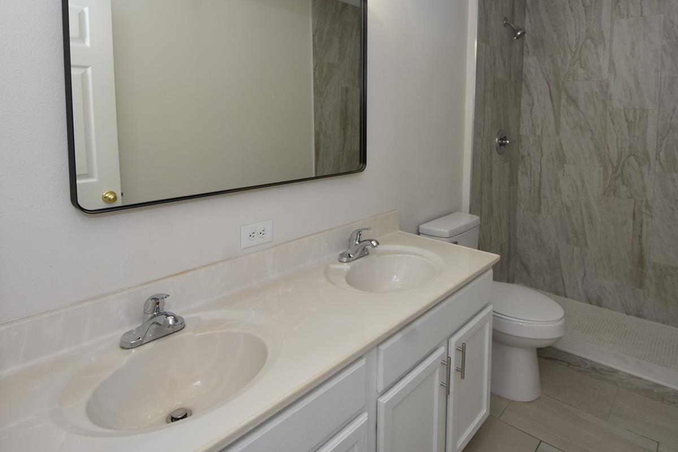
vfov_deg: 60.7
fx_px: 377
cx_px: 398
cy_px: 158
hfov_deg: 83.2
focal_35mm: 20
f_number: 4.5
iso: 200
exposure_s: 1/80
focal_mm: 10
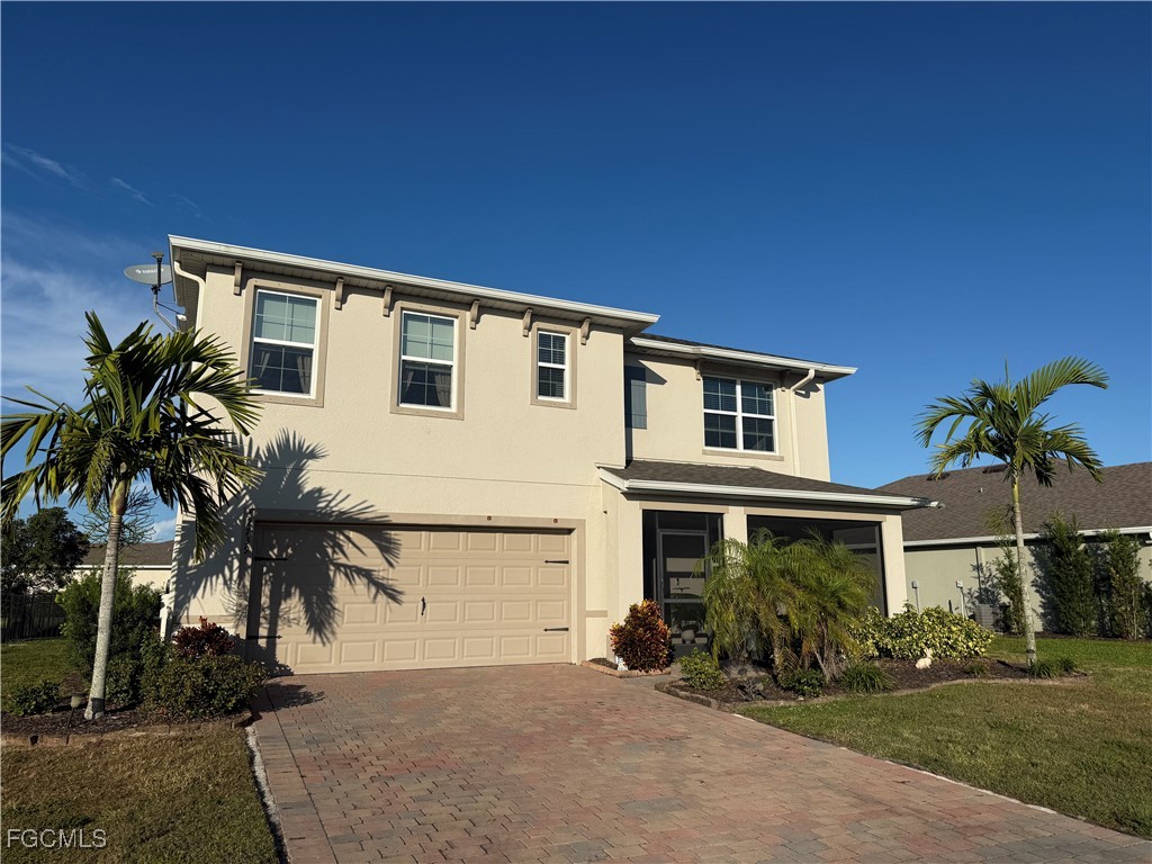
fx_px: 799
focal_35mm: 24
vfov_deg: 56.8
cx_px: 576
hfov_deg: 71.6
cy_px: 432
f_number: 1.78
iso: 80
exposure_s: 1/9091
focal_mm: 6.76
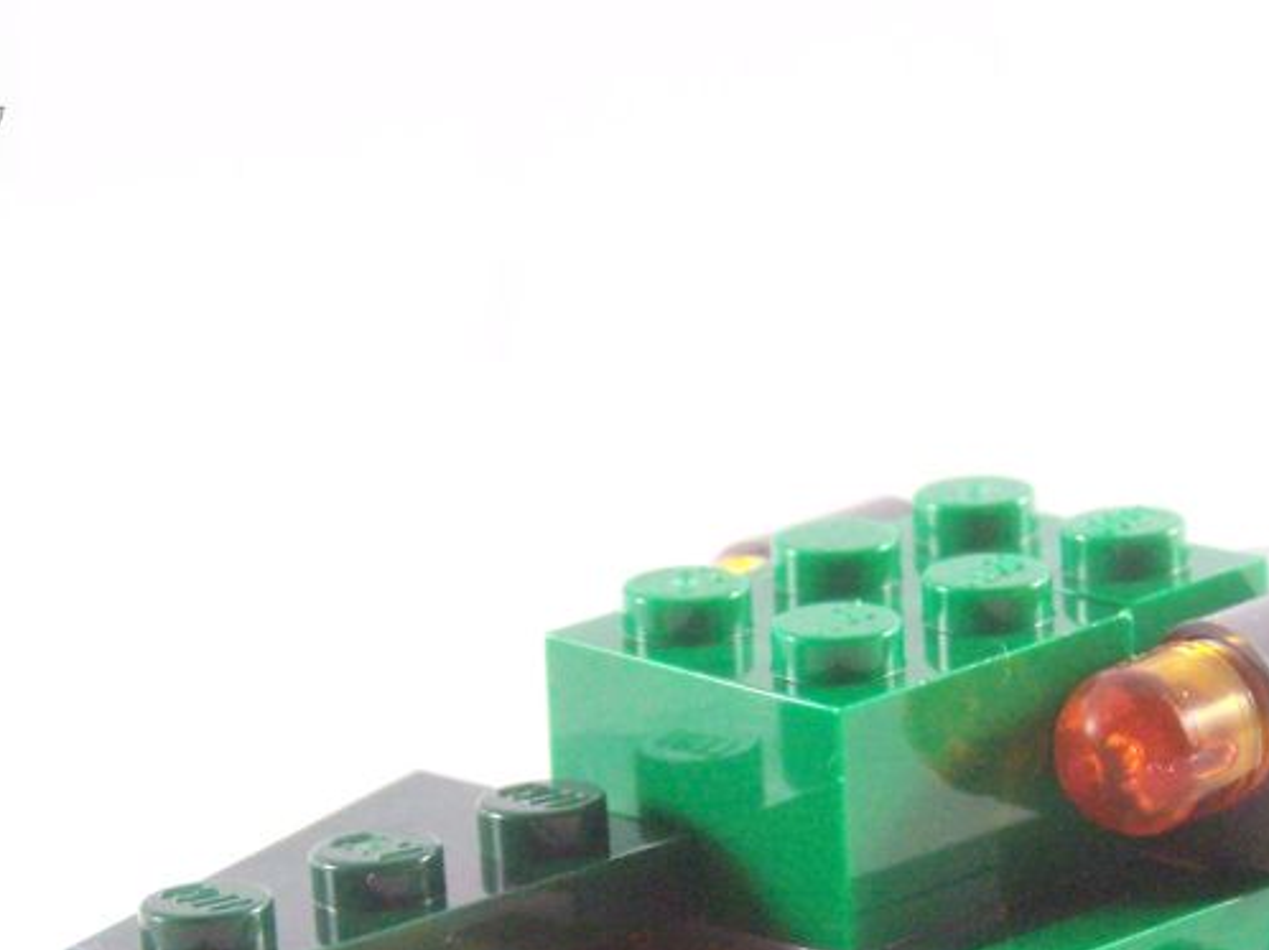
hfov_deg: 9.2
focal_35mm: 216
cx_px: 790
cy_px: 973
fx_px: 7915
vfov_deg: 6.8
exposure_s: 1/60
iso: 400
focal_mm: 17.5
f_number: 3.2
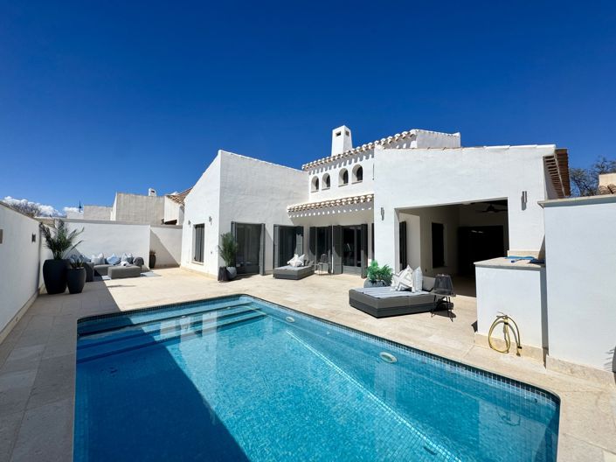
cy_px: 231
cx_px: 308
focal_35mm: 14
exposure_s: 1/4630
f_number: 2.2
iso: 32
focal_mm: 2.22
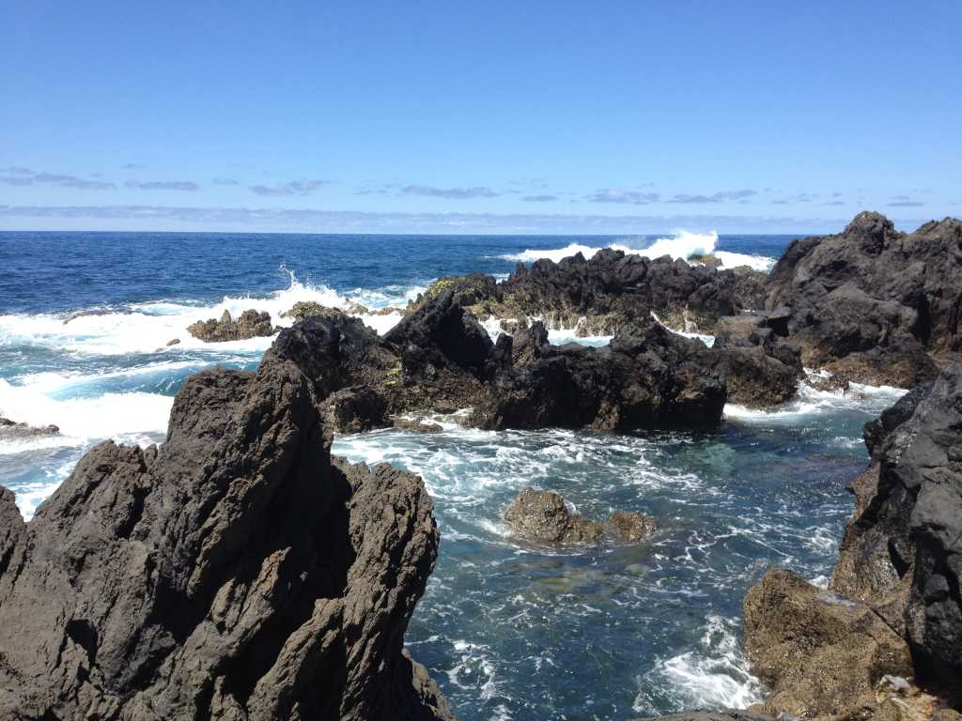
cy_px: 360
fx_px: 973
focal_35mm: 35
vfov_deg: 40.7
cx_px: 481
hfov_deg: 52.6
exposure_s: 1/1255
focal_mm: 4.28
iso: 64
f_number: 2.4
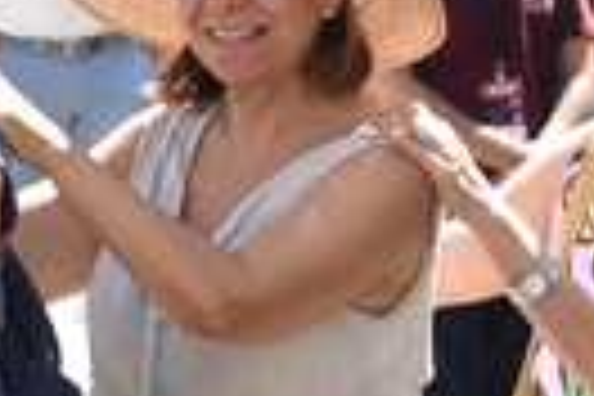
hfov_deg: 3.2
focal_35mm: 636
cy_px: 310
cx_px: 1076
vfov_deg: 2.2
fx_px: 10493
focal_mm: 62
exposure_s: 1/160
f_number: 5
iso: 100
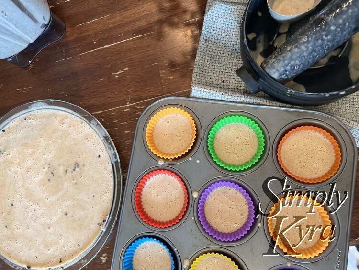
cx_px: 180
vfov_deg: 53.1
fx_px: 270
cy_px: 135
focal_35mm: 26
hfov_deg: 67.3
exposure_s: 1/60
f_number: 1.5
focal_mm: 5.7
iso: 80
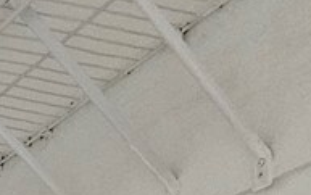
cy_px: 603
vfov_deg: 10.9
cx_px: -438
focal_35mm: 73
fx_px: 619
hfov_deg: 15.1
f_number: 2.2
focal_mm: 2.2
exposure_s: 1/60
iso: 400
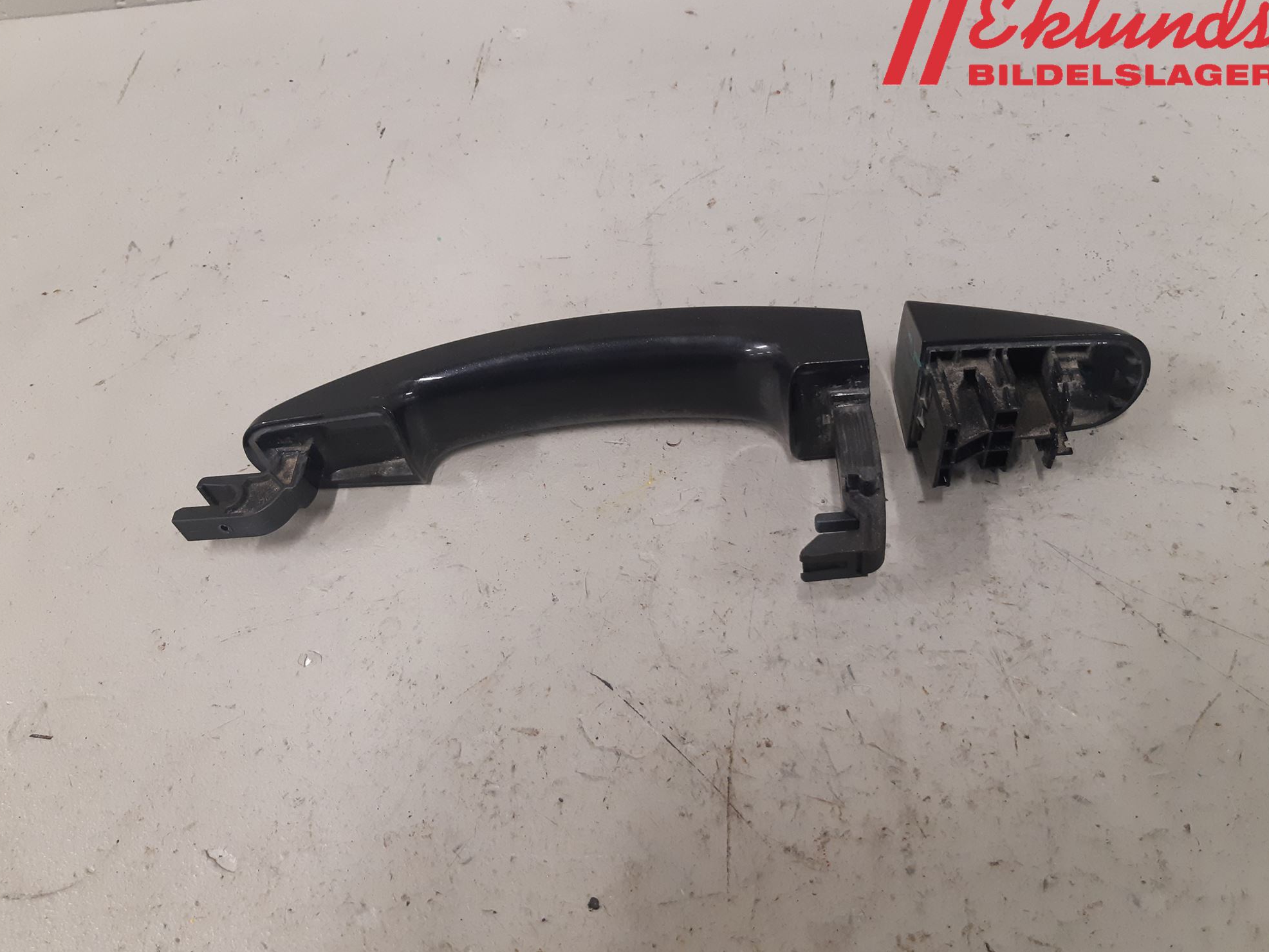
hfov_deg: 65.3
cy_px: 471
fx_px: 990
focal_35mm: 27
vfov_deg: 51.4
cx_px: 618
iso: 200
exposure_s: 1/50
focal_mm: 3.93
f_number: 1.7
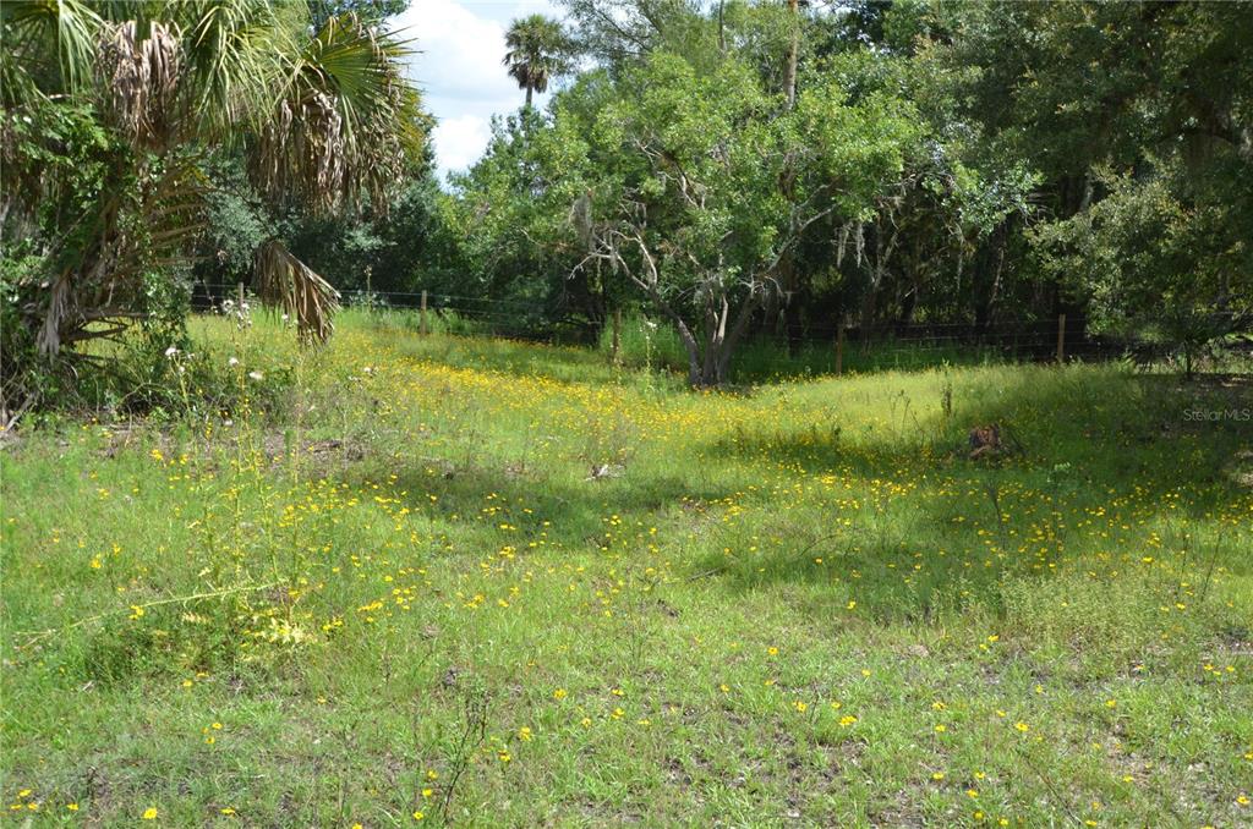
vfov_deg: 36.7
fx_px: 1250
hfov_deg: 53.2
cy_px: 414
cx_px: 626
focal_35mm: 36
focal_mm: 24
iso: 200
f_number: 8
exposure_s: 1/250
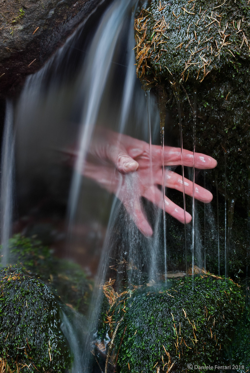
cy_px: 186
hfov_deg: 23.8
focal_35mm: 57
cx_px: 125
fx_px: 592
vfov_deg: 35.0
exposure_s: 1/2.5
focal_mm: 38
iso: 400
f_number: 16
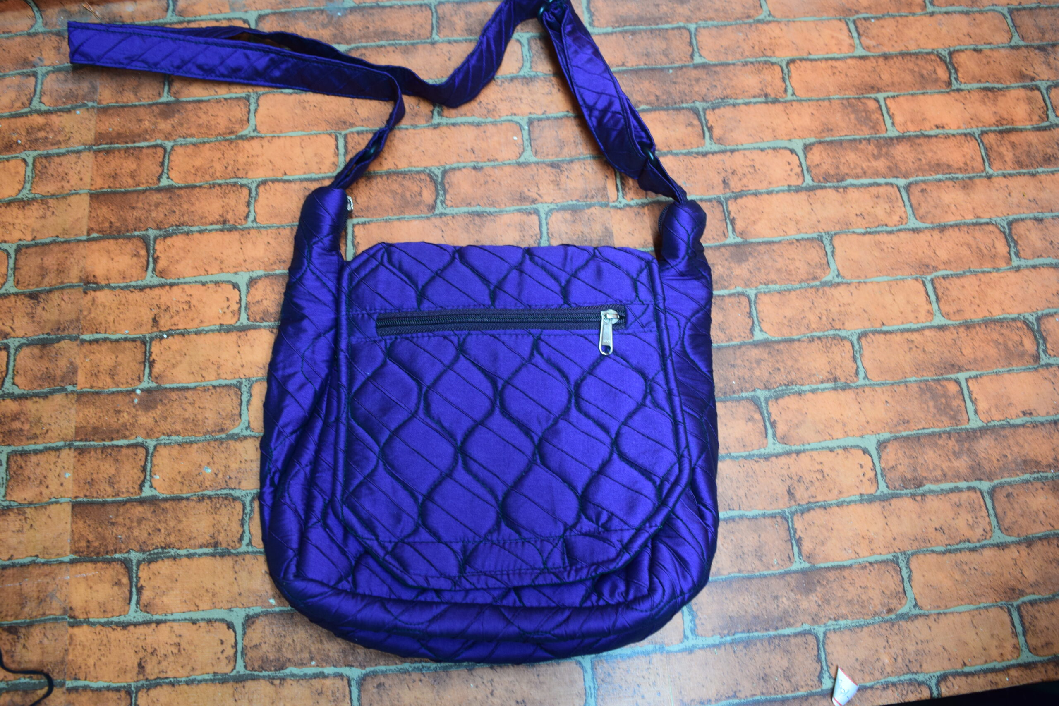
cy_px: 353
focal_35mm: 27
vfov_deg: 47.9
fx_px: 794
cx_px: 530
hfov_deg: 67.4
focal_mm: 18
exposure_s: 1/15
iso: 800
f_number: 6.3
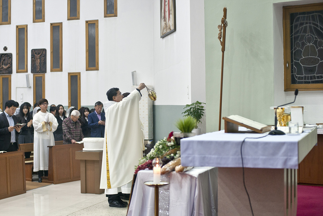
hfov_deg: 39.6
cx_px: 162
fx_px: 449
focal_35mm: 50
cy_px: 108
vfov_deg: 27.0
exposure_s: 1/160
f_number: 2.8
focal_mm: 50
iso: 800
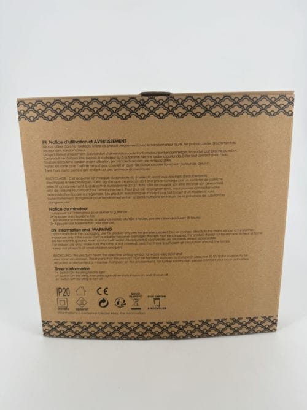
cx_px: 154
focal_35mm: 24
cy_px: 205
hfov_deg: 56.7
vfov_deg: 71.7
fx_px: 284
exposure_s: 1/864
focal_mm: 6.76
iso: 80
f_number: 1.78
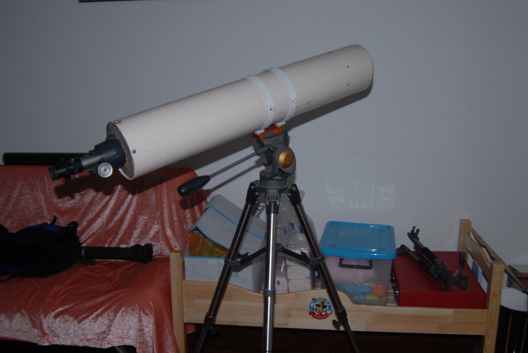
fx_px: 529
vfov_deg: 37.0
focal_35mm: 36
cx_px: 264
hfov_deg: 53.1
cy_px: 176
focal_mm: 24
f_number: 3.5
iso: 100
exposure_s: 1/60
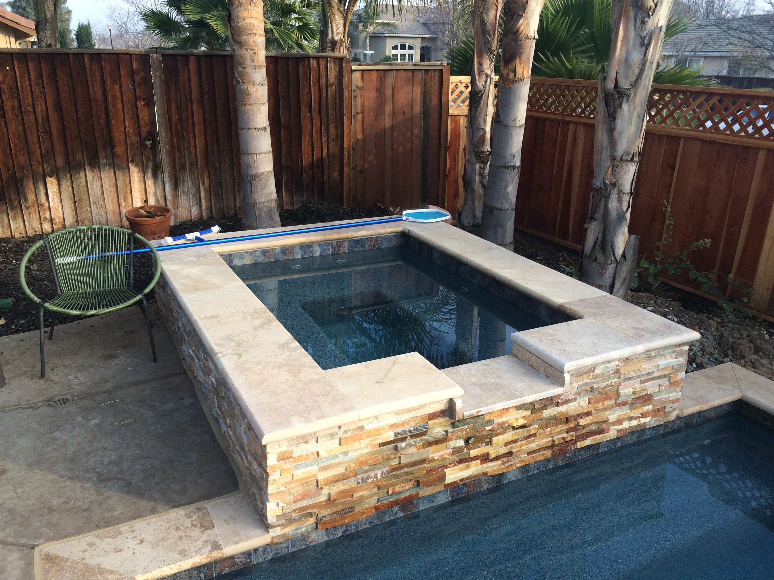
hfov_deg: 61.7
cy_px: 290
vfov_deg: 48.2
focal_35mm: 29
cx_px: 387
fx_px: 648
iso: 32
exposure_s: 1/266
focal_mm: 4.15
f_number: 2.2
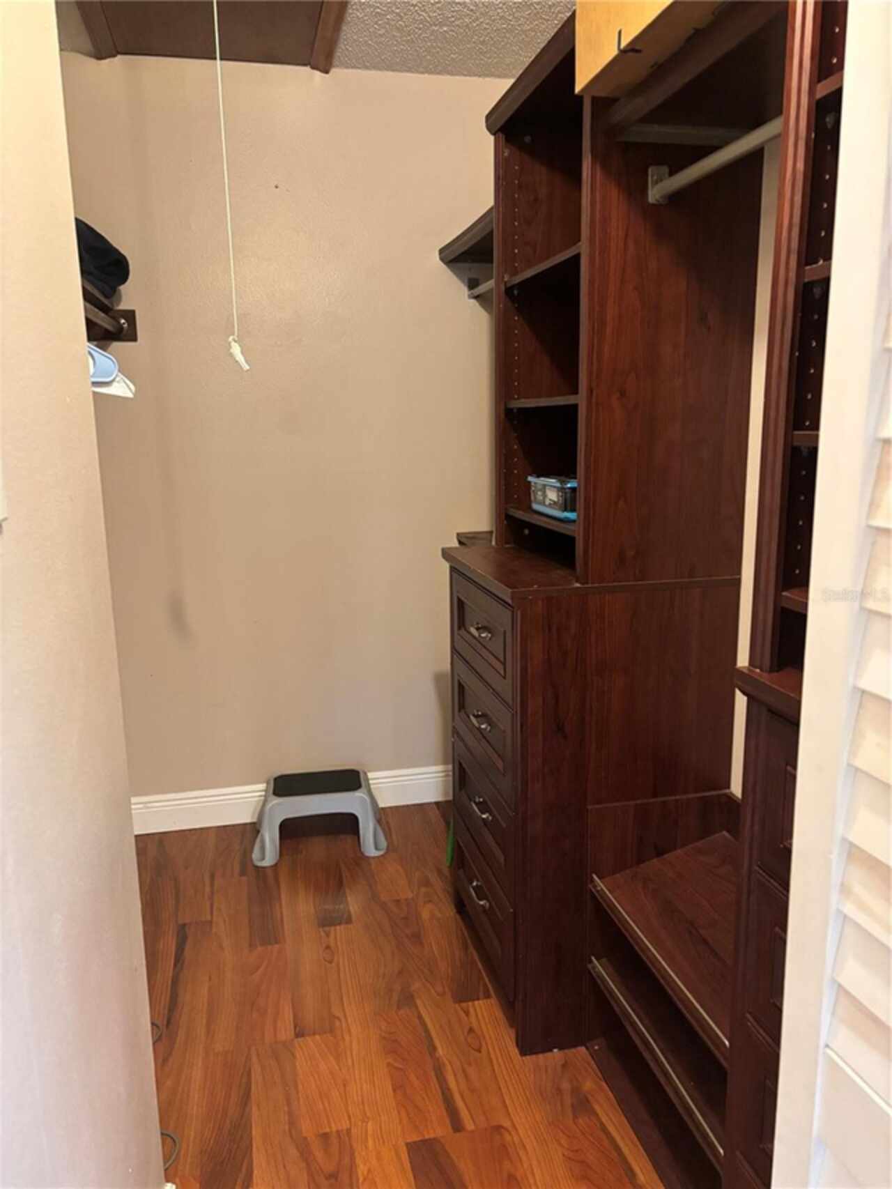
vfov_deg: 67.3
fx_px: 893
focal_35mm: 26
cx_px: 446
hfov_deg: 53.1
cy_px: 594
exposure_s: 1/60
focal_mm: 5.96
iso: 500
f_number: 1.6
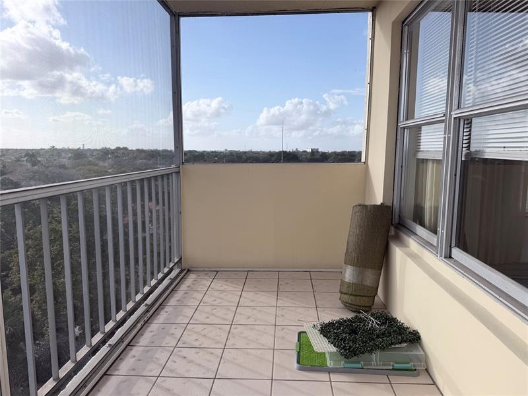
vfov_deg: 56.8
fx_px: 366
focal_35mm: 24
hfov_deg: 71.6
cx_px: 264
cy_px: 198
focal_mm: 6.76
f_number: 1.78
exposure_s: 1/3584
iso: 80
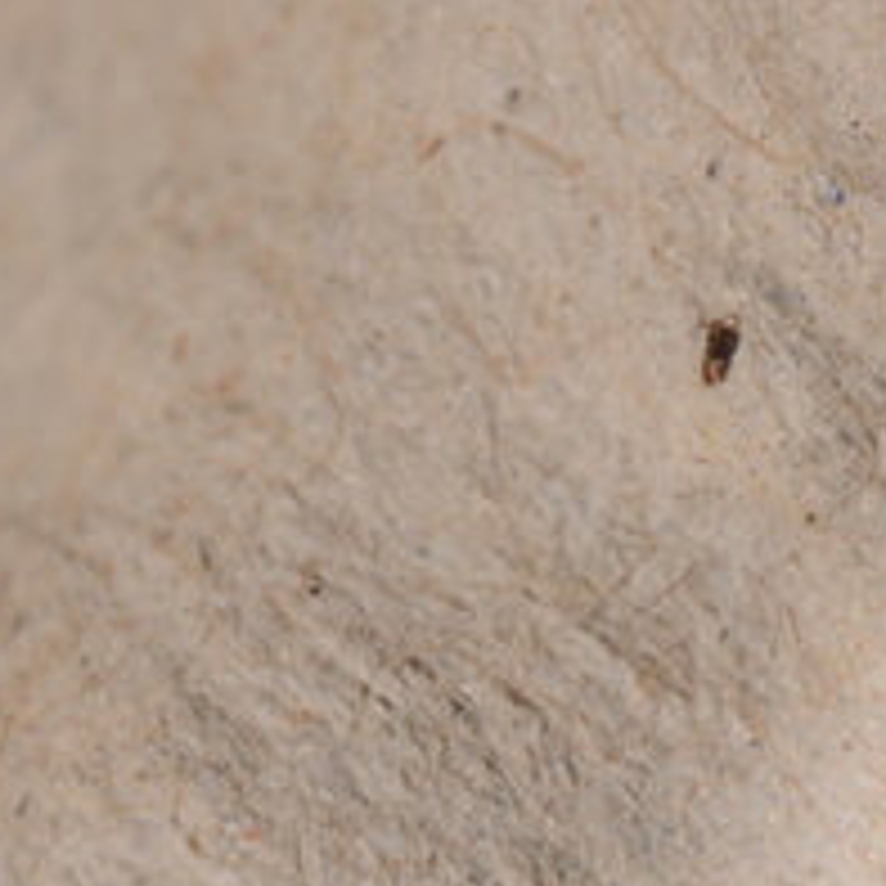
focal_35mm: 434
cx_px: 1322
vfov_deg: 4.0
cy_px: -121
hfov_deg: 4.0
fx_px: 12559
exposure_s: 1/60
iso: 100
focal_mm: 85
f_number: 25
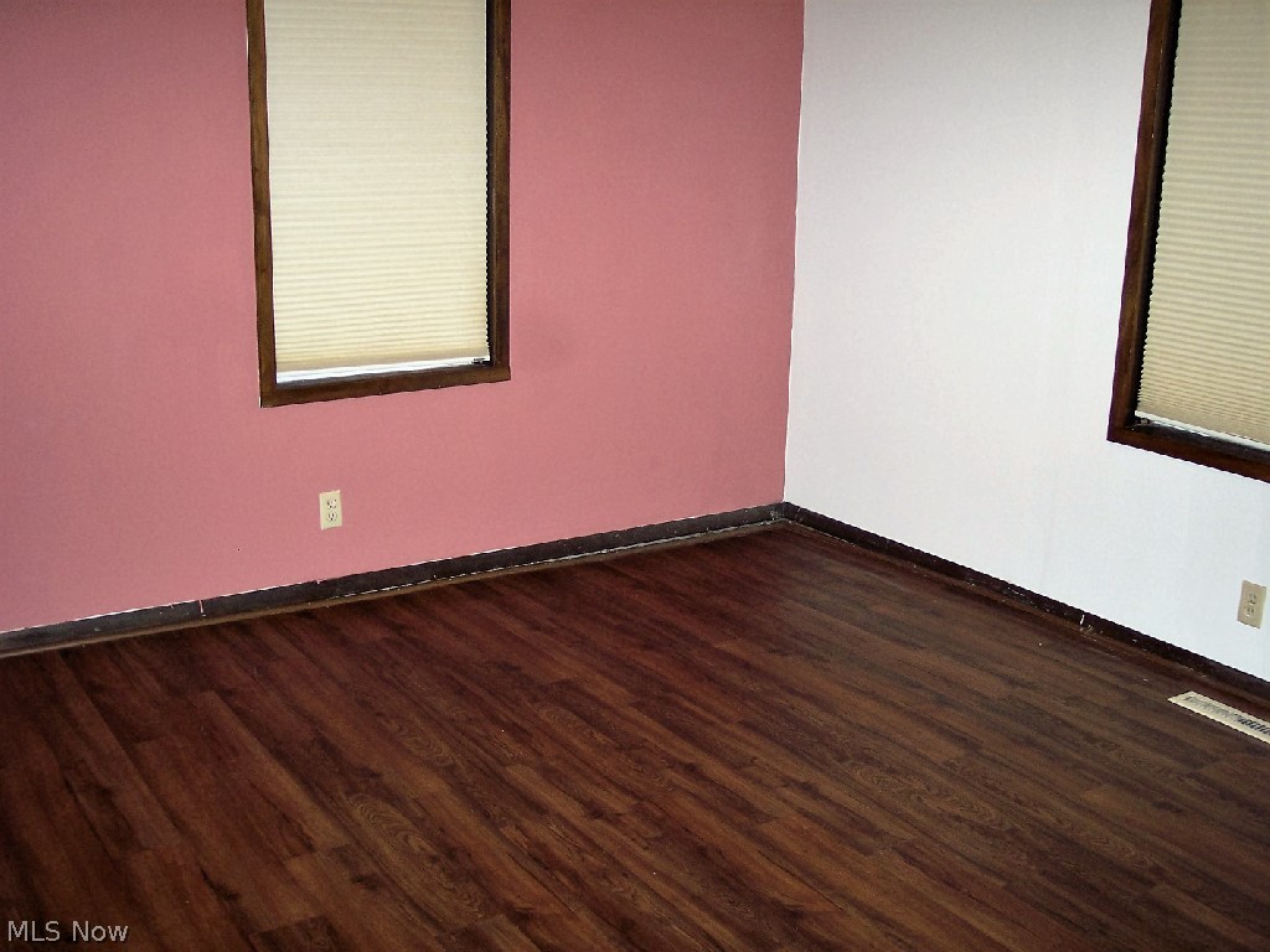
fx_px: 1431
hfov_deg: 47.9
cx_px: 635
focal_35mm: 39
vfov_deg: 36.8
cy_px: 476
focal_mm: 8
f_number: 2.8
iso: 140
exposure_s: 1/60
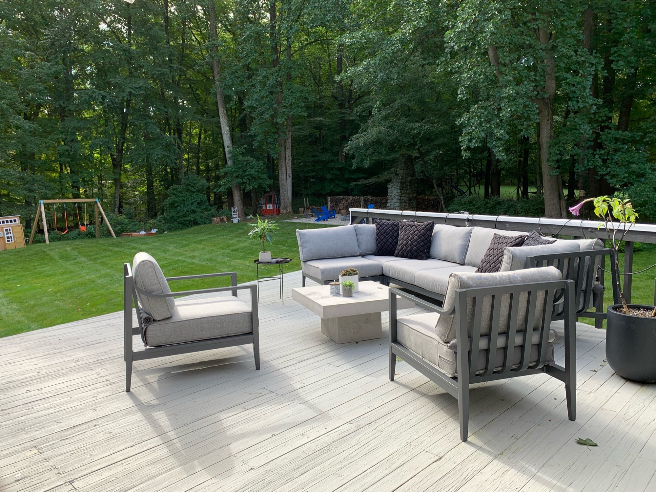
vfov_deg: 53.0
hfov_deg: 67.3
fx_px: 493
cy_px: 246
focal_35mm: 26
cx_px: 328
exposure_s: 1/347
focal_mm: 4.25
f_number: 1.8
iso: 25
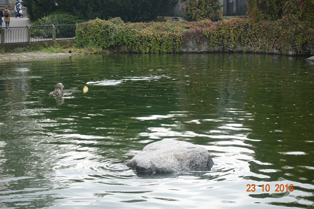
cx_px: 157
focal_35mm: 70
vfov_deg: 19.5
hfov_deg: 28.8
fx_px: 611
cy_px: 104
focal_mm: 25.7
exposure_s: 1/100
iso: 125
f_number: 4
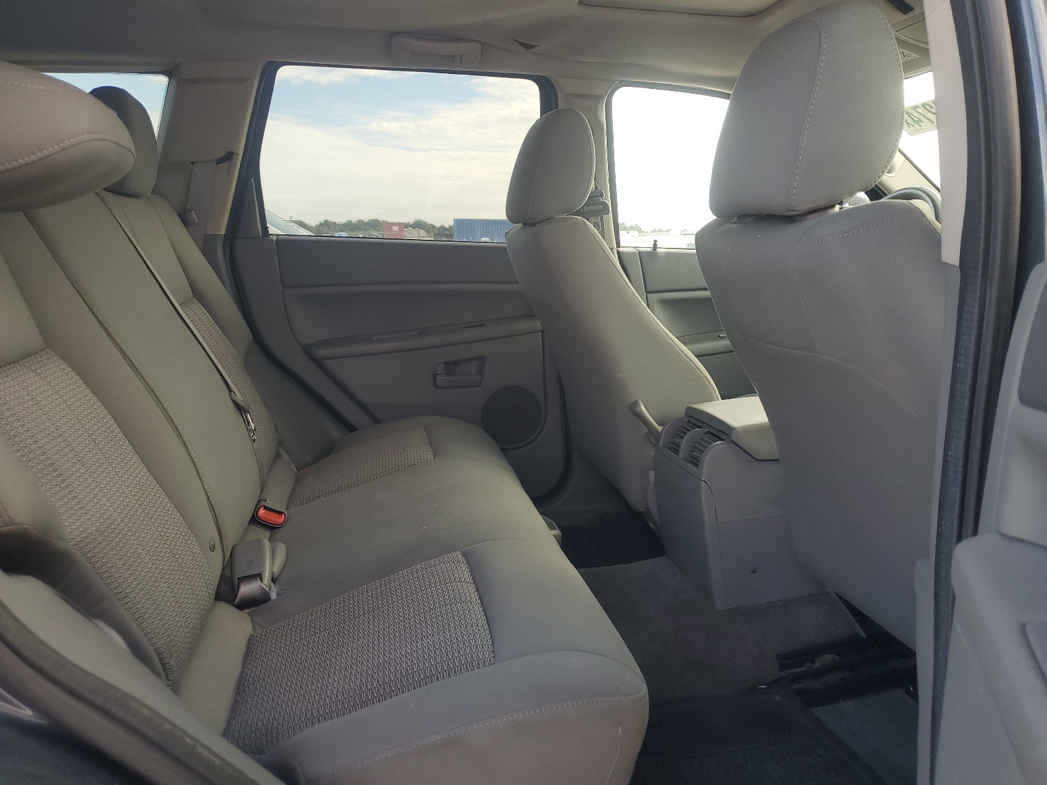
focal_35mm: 27
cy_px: 388
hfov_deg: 65.3
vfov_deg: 51.4
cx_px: 542
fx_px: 817
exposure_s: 1/222
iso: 50
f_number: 1.5
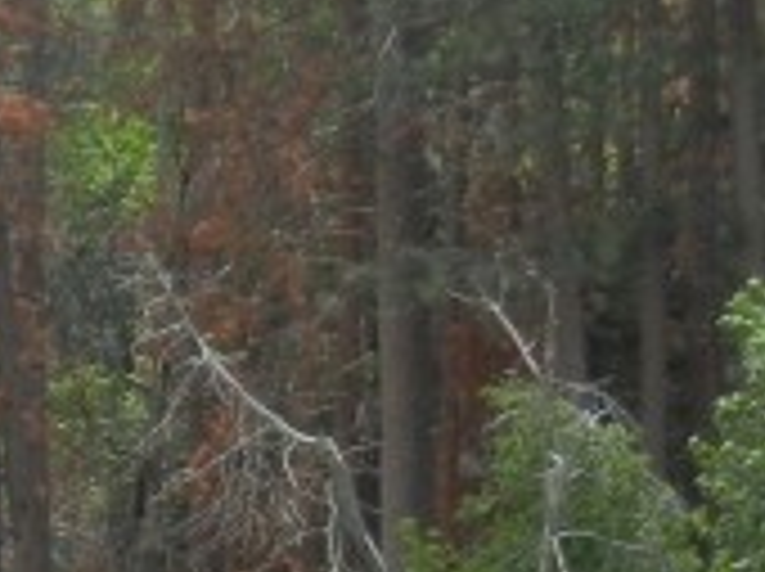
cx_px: -346
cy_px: 252
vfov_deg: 8.2
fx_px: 3994
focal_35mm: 181
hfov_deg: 10.6
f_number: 7
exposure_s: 1/257
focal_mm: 5.4
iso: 160
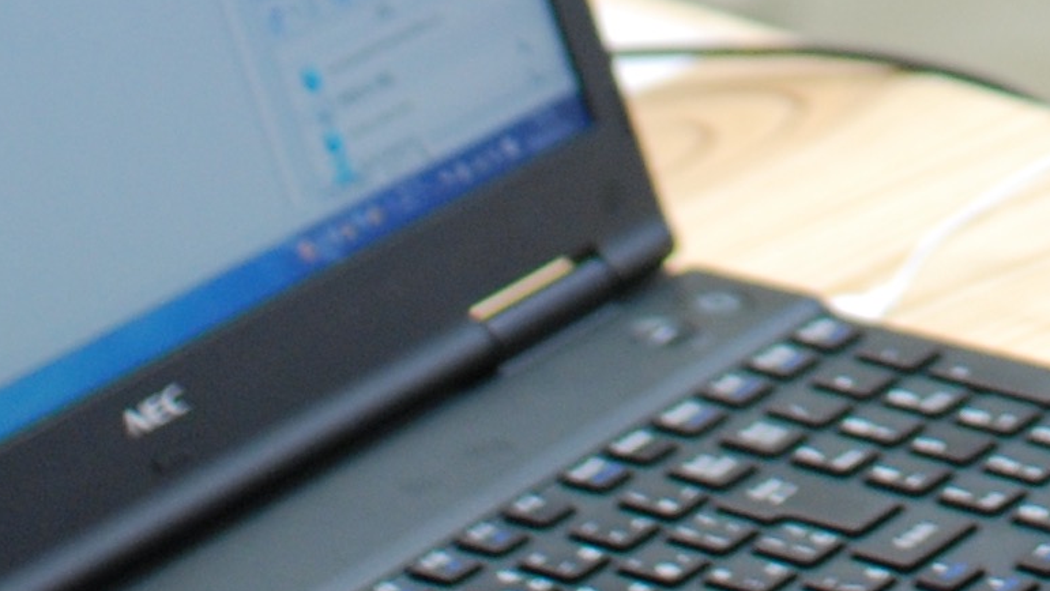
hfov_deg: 8.9
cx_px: 1448
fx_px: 6600
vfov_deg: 4.9
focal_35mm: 237
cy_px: -985
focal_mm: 30
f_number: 2.5
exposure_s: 1/80
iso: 320
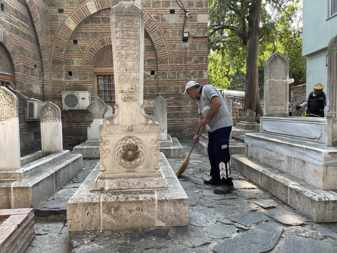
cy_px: 126
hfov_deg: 67.3
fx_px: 253
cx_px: 168
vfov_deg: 53.1
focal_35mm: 26
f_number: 1.6
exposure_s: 1/121
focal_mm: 4.2
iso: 32
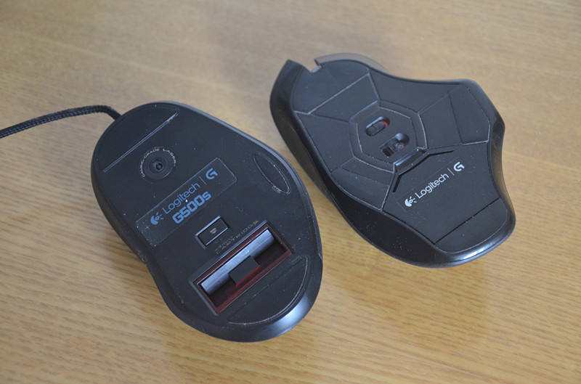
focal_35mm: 78
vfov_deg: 17.4
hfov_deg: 26.1
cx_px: 290
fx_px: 1256
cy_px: 192
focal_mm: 52
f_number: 5
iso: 1600
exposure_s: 1/20
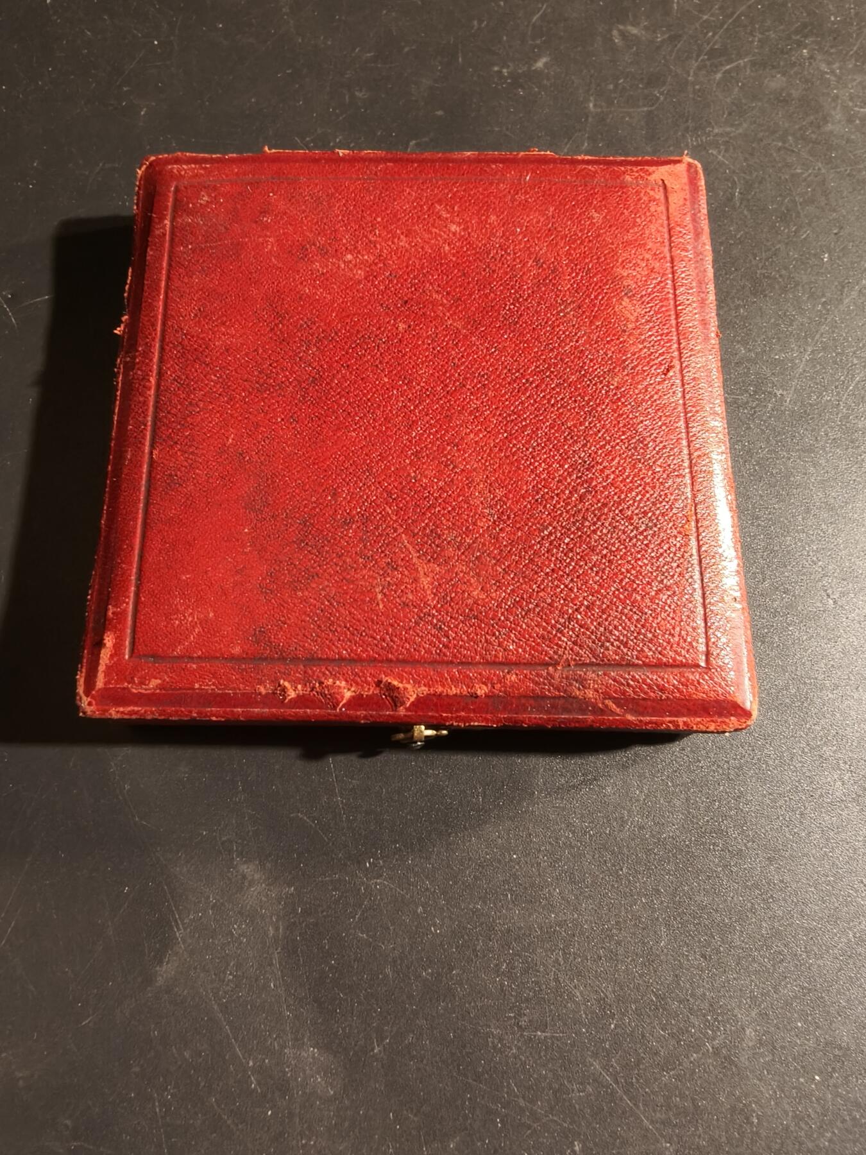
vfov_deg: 73.9
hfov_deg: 58.9
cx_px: 433
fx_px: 767
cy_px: 578
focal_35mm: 23
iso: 200
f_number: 2
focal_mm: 2.32
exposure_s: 1/50
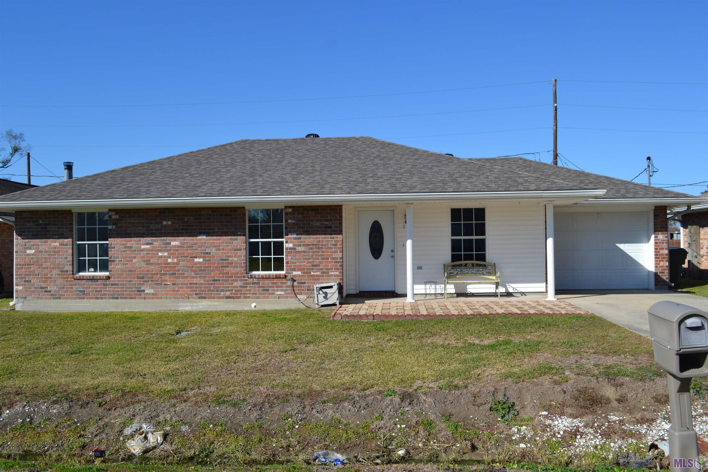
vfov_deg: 43.6
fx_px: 590
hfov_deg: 61.9
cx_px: 354
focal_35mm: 30
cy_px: 236
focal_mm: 20
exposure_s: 1/250
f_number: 8
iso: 100
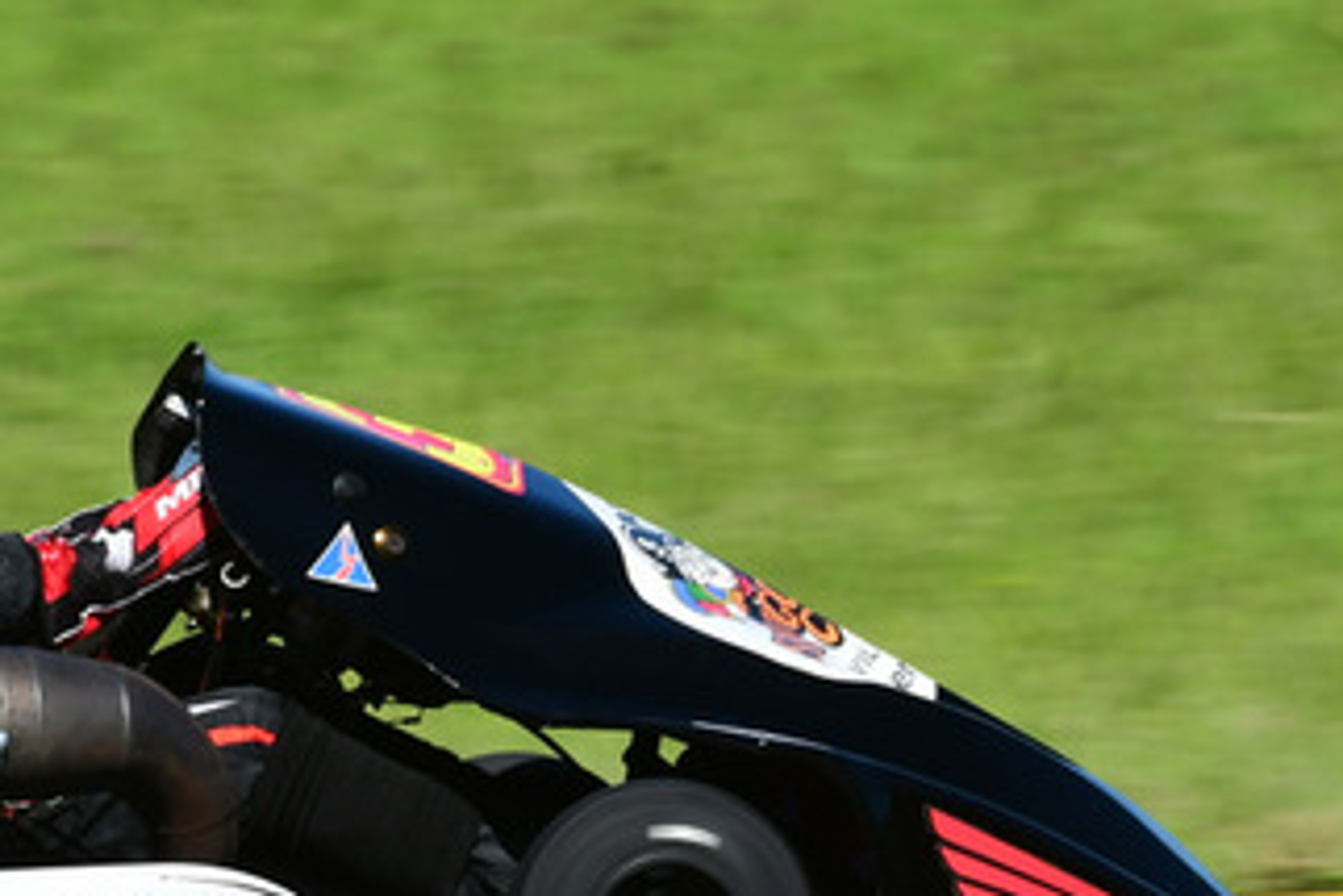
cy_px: 433
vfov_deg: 1.1
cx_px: 188
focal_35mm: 1268
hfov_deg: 1.6
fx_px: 47322
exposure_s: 1/640
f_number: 11
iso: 400
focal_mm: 340
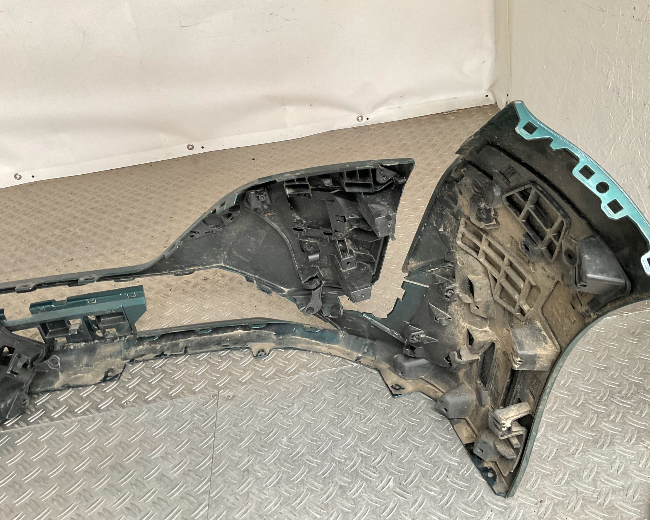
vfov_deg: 47.1
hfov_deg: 57.1
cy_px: 265
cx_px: 349
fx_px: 596
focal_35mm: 31
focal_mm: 3
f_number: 1.8
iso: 64
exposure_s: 1/50
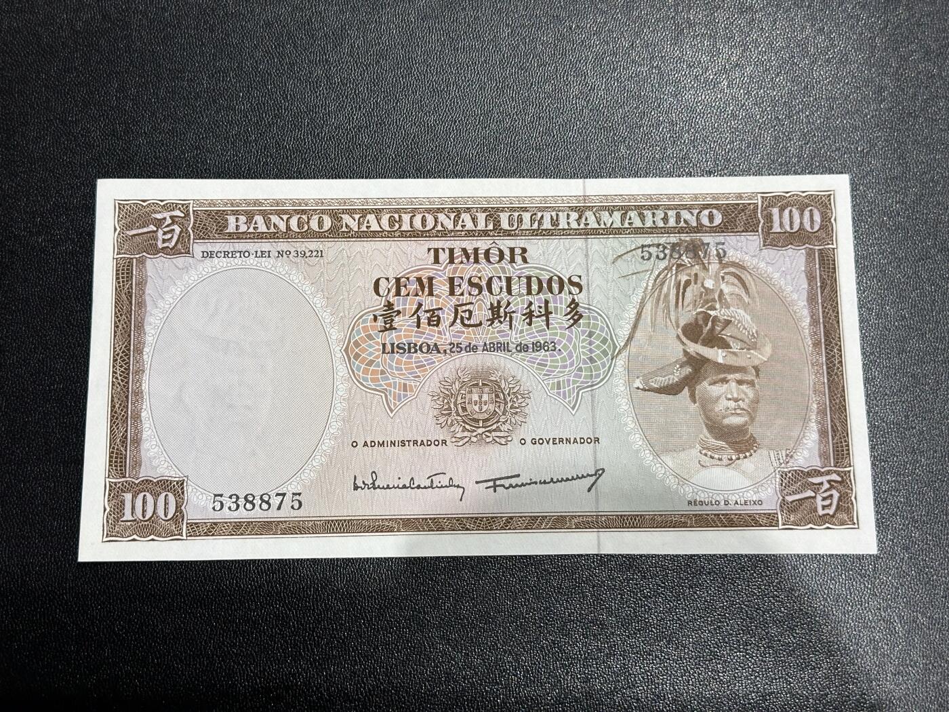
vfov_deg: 30.3
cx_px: 474
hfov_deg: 39.7
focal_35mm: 48
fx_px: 1316
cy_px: 356
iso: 100
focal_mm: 6.86
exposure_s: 1/50
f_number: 1.78
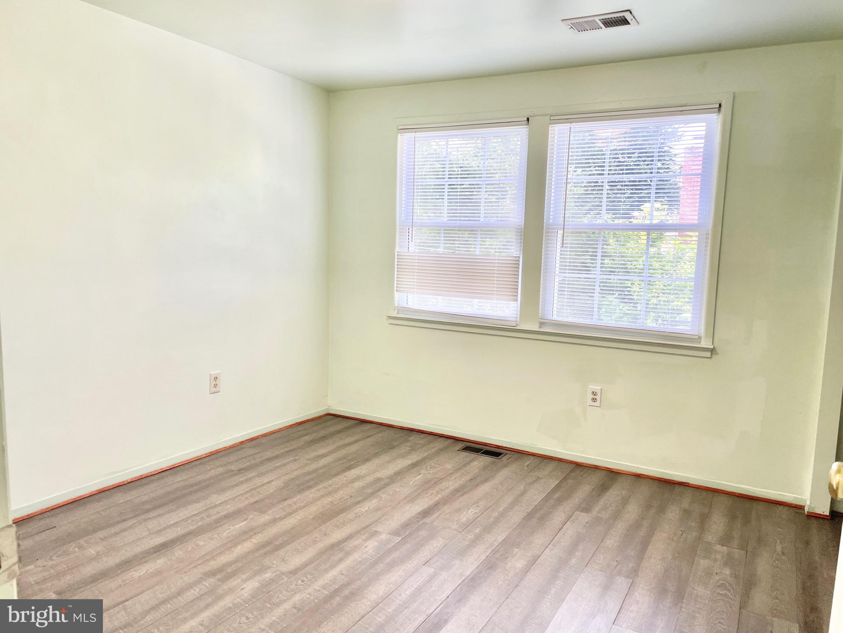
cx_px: 422
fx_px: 633
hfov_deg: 67.3
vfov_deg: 53.1
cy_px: 316
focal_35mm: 26
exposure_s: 1/120
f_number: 1.6
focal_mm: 4.2
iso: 50
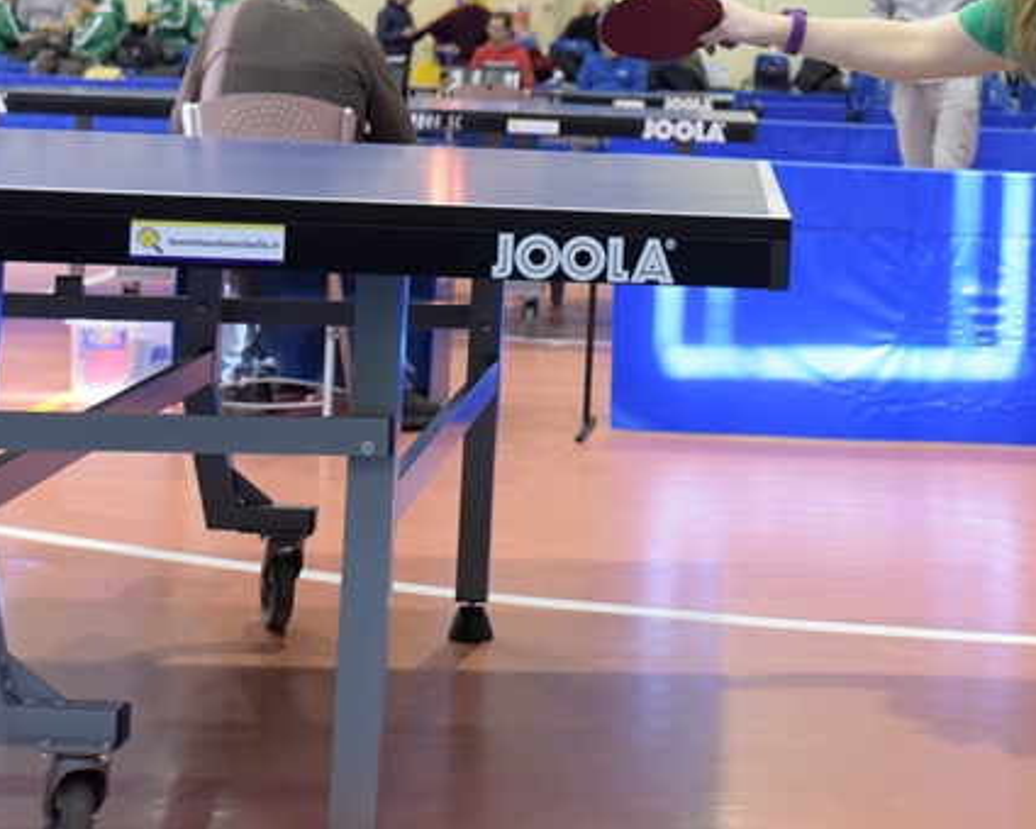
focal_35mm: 77
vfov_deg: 19.5
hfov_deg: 24.0
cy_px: 46
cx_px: 964
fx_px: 2361
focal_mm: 34
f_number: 4
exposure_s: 1/100
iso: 3200
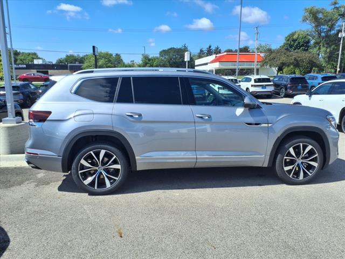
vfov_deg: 51.4
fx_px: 269
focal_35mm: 27
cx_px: 172
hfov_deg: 65.3
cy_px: 130
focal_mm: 3.58
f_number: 1.9
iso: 40
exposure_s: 1/2000
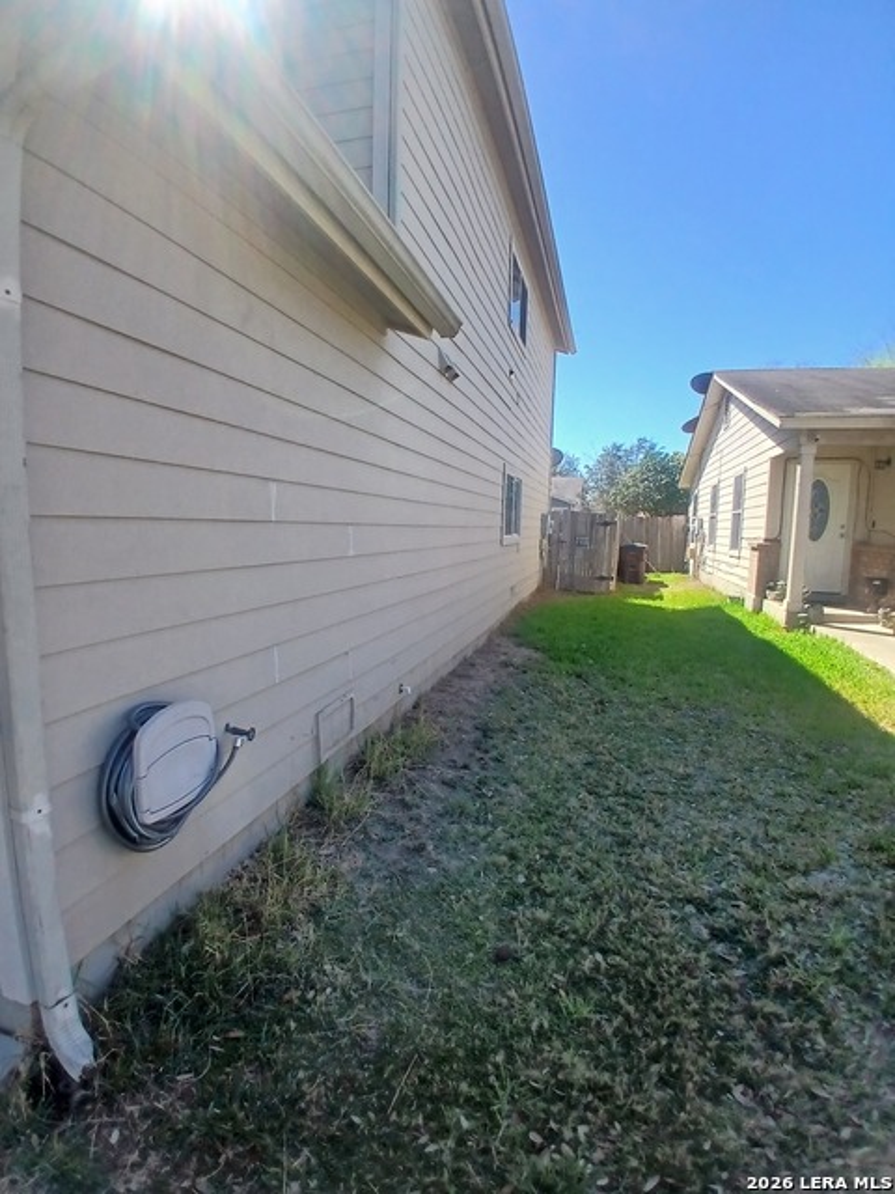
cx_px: 448
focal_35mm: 17
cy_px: 597
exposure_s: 1/769
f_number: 2.2
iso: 50
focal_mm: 1.4
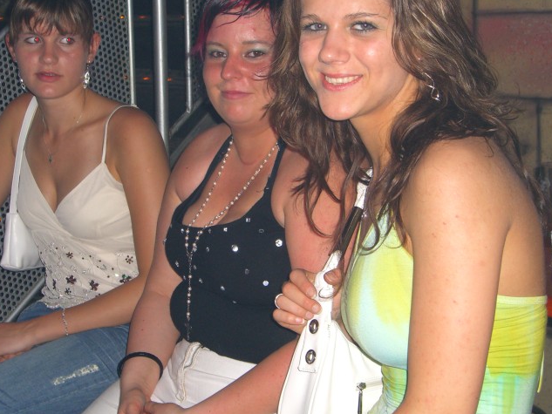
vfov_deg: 20.4
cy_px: 205
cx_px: 255
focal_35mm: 72
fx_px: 1148
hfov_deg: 27.0
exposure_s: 1/60
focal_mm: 11.8
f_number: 3.6
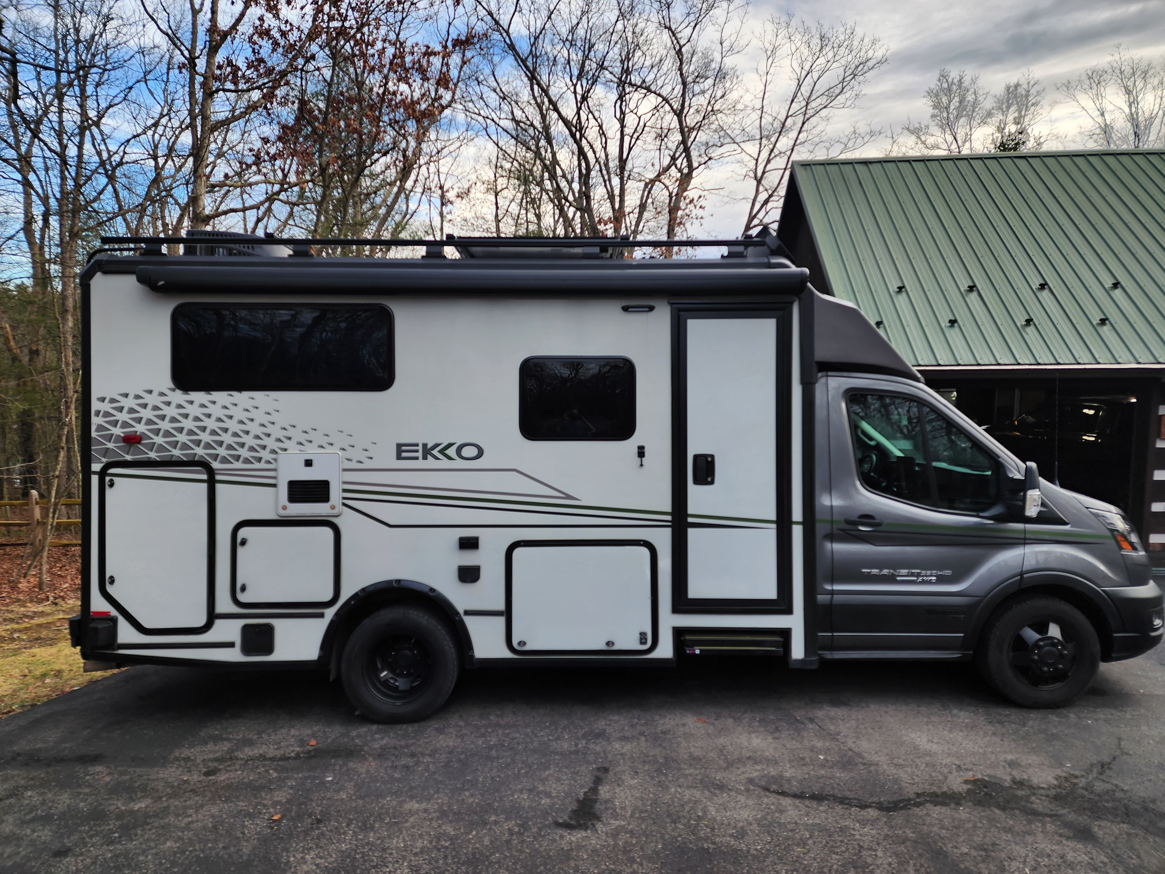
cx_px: 582
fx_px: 774
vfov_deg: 58.9
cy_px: 437
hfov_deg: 73.9
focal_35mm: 23
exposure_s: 1/180
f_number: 1.8
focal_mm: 6.4
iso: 20
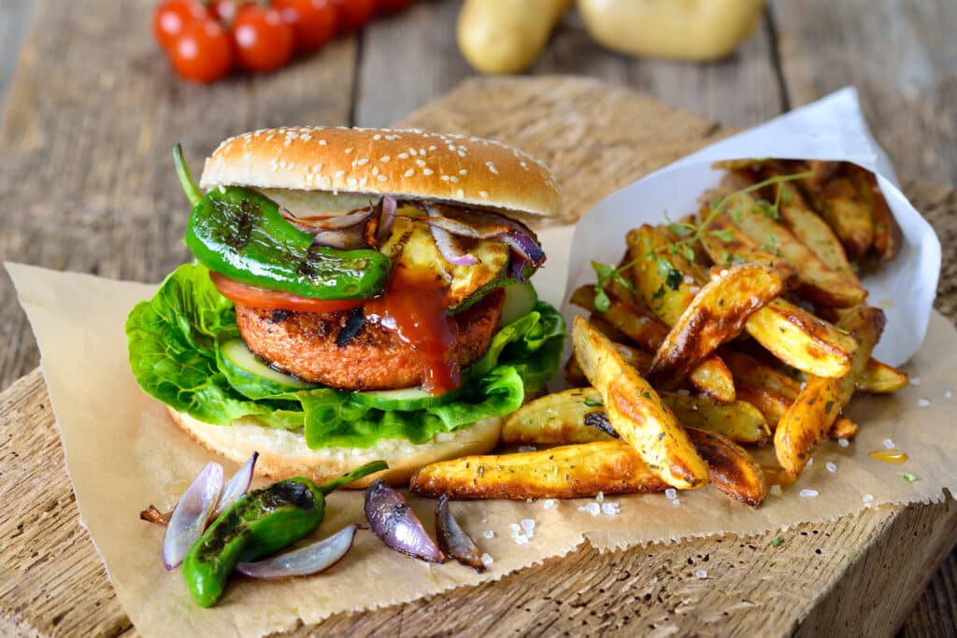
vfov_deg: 15.2
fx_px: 2393
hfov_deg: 22.6
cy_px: 319
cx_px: 478
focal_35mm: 90
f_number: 7.1
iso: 100
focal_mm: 90
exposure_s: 1/160
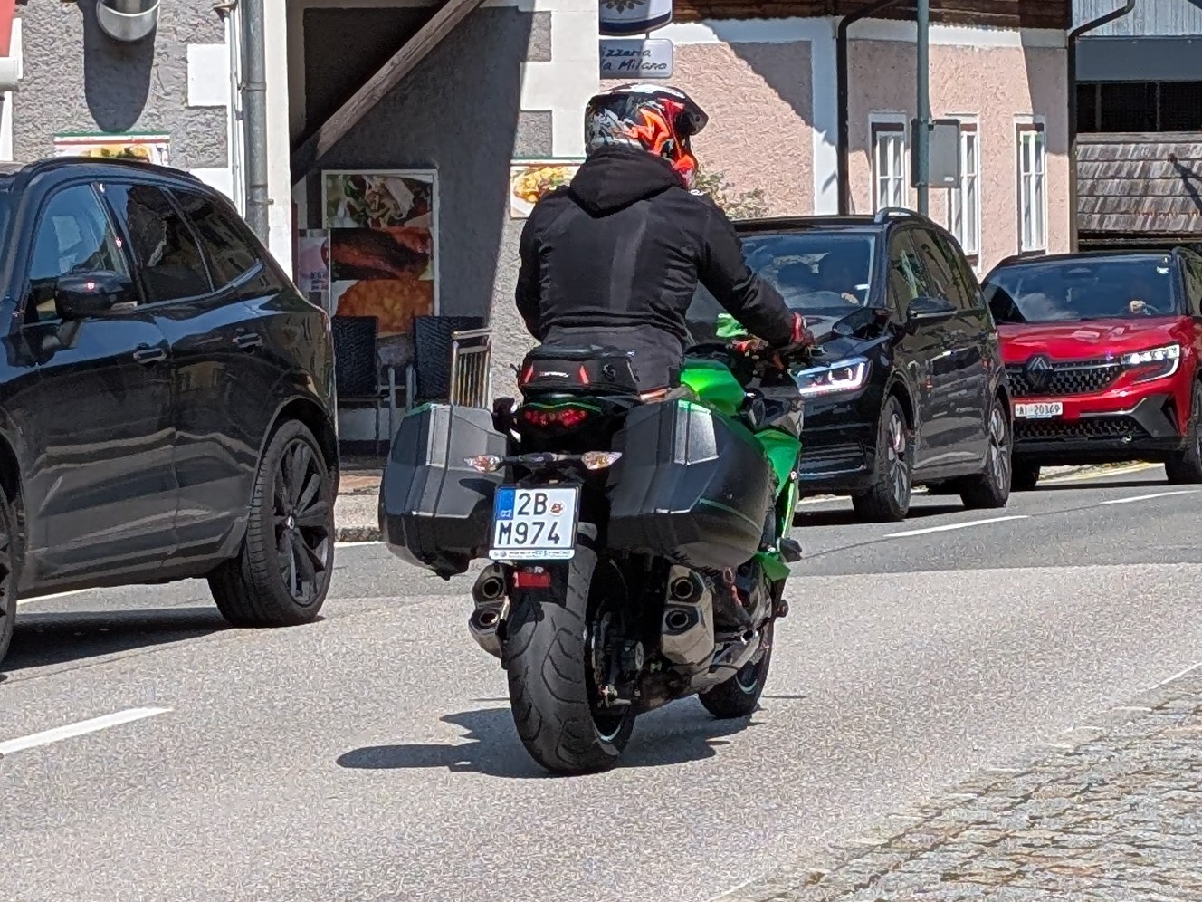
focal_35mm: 49
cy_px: 451
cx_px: 601
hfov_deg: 38.9
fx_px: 1701
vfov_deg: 29.7
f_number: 1.68
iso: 19
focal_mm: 6.9
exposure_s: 1/1346
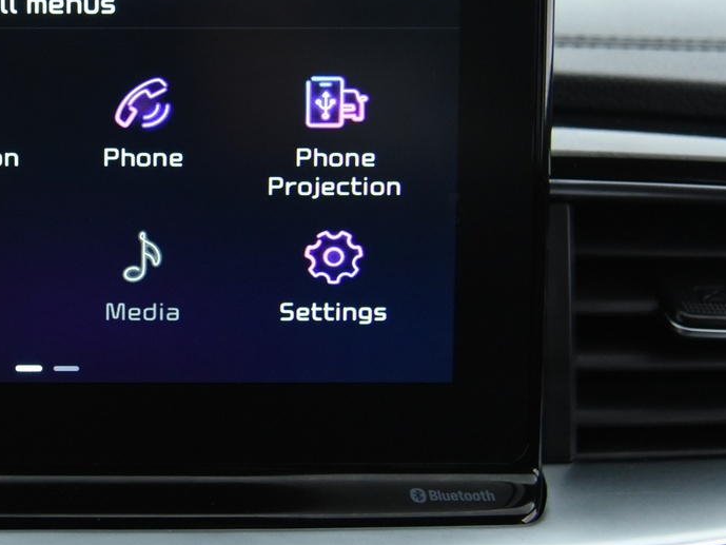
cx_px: 51
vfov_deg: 18.6
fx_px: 1657
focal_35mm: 79
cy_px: 206
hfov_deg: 23.9
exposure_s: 1/50
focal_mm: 35
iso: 4000
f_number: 4
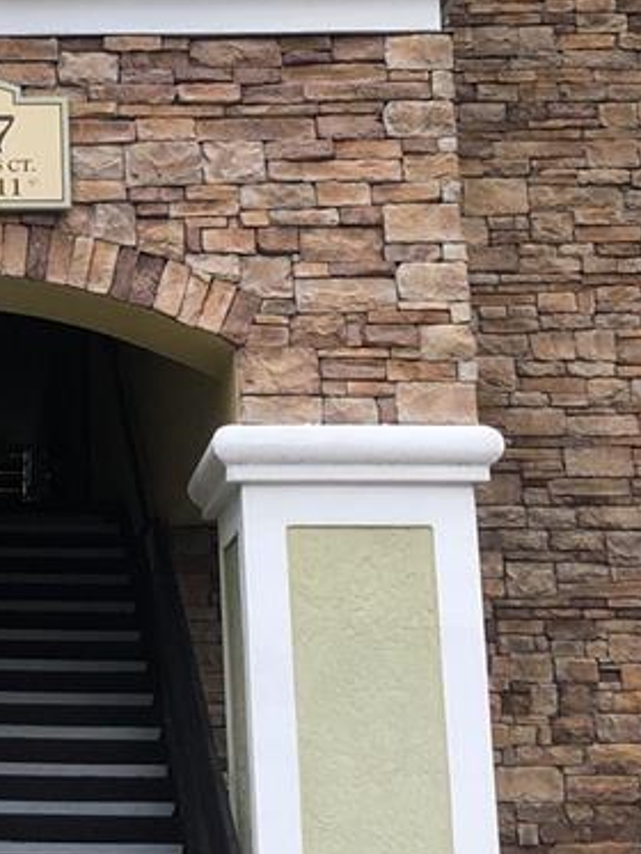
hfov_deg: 15.8
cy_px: 224
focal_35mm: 90
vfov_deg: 21.6
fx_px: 2221
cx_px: -117
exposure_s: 1/184
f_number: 1.8
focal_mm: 4
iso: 20
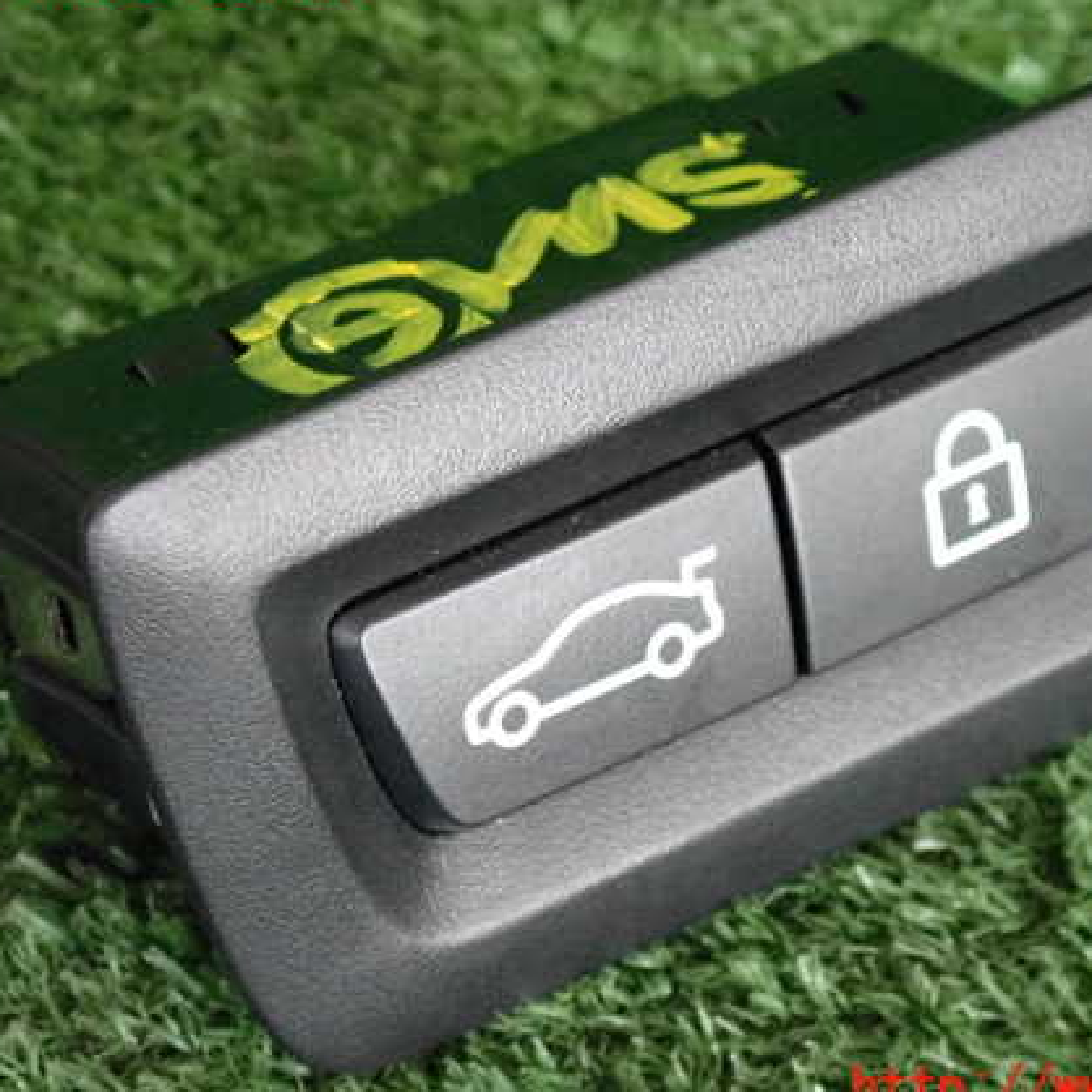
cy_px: 536
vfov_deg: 13.7
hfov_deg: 13.7
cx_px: 658
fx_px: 4533
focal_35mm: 127
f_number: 4.9
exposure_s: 1/125
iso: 3200
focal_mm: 18
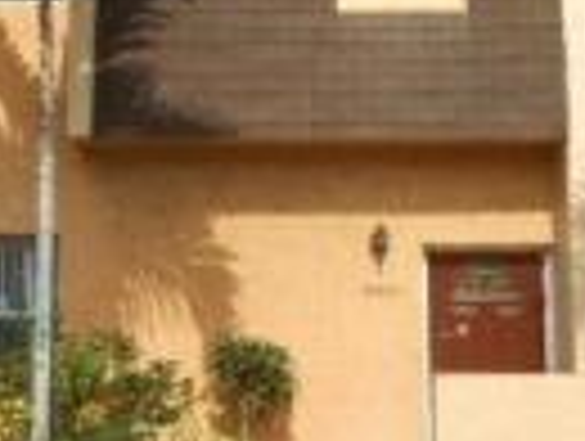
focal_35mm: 80
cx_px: 202
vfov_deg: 18.5
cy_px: 189
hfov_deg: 24.3
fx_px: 1354
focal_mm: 4.6
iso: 80
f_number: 3.5
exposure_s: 1/800
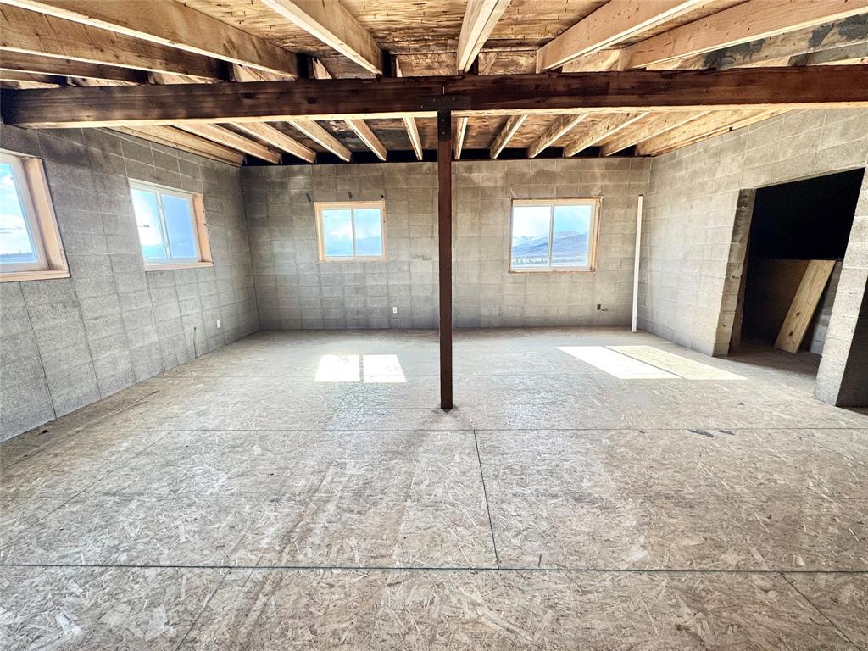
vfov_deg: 85.7
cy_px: 326
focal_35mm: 14
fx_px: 351
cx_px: 434
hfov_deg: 102.1
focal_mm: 2.22
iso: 80
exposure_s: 1/99
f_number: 2.2
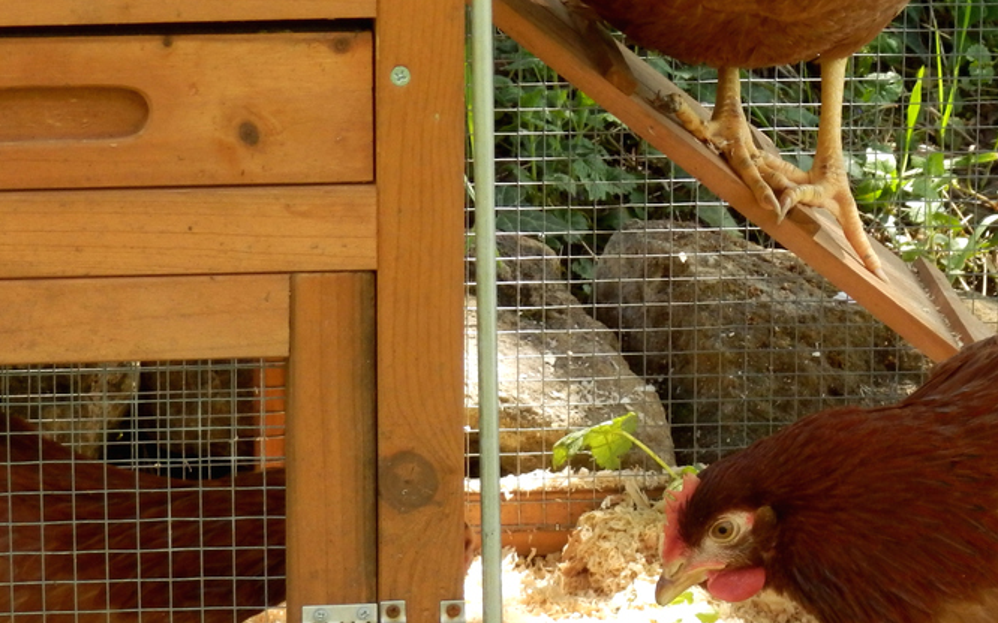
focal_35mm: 241
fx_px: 6554
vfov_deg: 5.4
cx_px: 880
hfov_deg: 8.7
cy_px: 402
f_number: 5.3
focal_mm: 22.9
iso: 200
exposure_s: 1/80
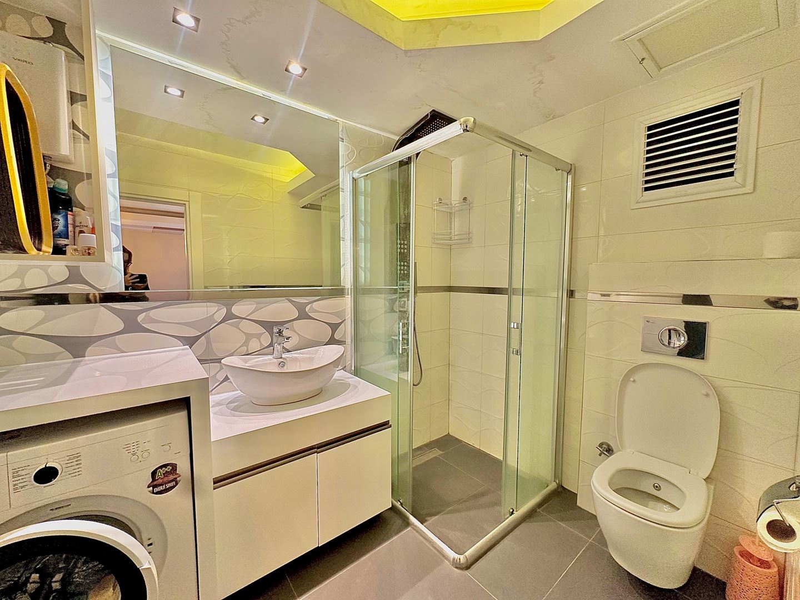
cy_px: 300
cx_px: 400
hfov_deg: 102.1
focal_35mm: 14
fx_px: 324
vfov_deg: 85.7
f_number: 2.2
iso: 320
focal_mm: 2.22
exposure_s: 1/100
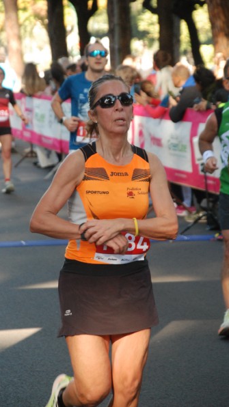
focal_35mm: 151
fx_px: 1626
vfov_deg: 14.3
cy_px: 204
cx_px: 126
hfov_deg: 8.1
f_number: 5.6
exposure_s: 1/200
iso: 1000
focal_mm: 95
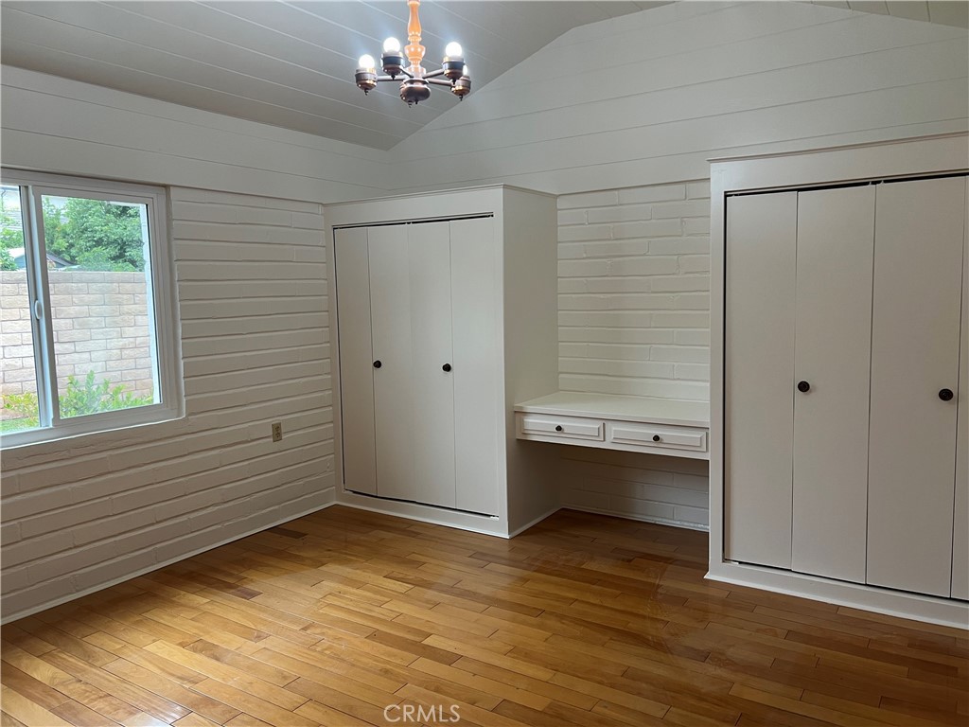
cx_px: 484
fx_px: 728
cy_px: 364
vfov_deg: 53.1
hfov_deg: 67.3
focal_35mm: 26
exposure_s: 1/60
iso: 100
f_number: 1.5
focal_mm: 5.7
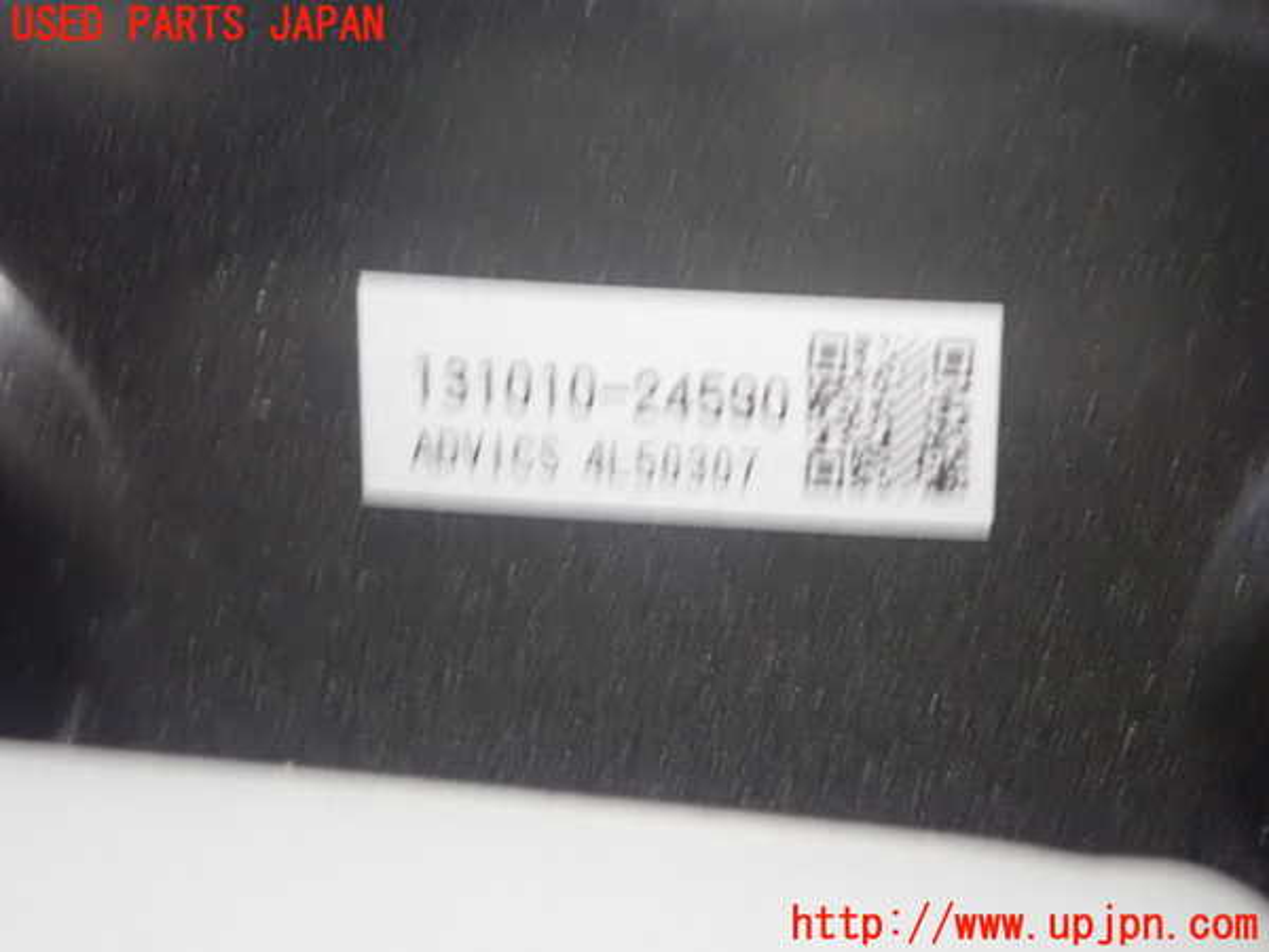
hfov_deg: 19.6
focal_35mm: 100
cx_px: 634
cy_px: 476
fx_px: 3666
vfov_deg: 14.8
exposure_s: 1/20
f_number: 4.9
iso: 1600
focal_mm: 18
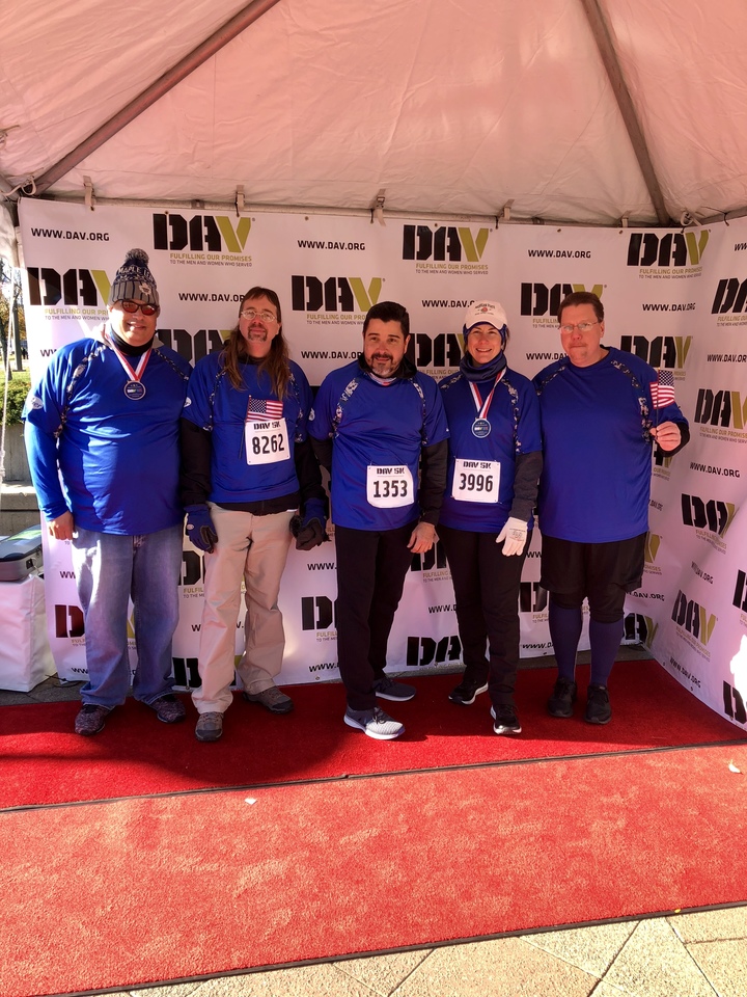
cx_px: 374
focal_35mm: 28
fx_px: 806
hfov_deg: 49.7
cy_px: 498
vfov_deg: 63.4
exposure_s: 1/237
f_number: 1.8
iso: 20
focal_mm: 3.99
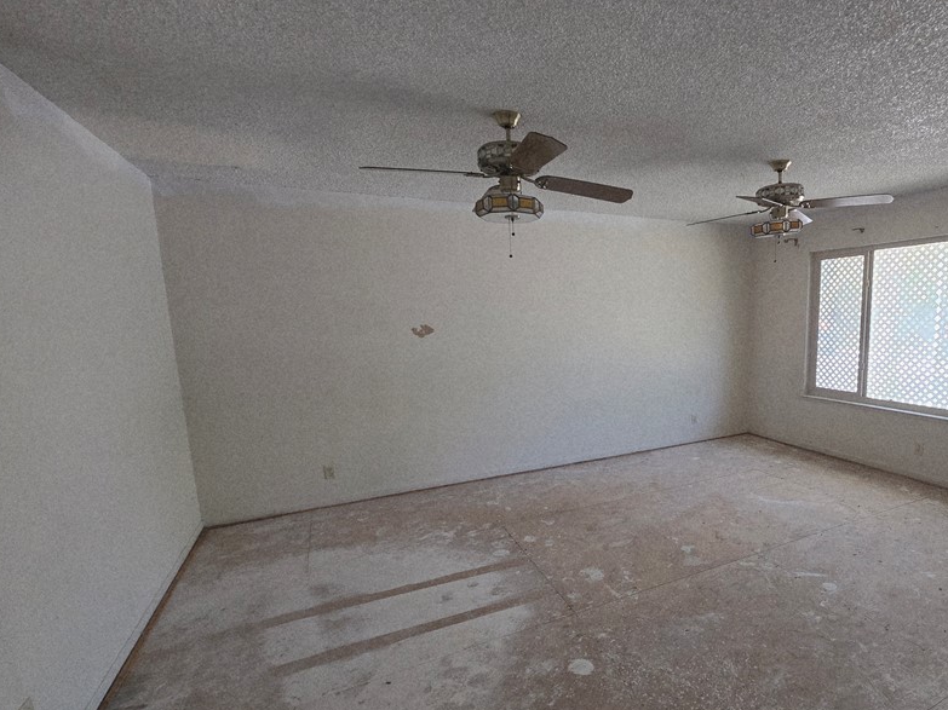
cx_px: 603
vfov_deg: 74.4
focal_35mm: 17
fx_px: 465
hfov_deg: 88.9
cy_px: 397
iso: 400
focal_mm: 2.2
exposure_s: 1/60
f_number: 2.2
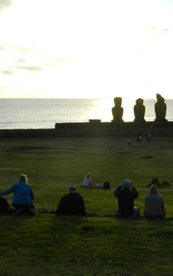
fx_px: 505
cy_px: 139
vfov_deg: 30.6
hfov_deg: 19.2
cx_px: 138
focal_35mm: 67
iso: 80
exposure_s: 1/400
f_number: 3.6
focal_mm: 8.4
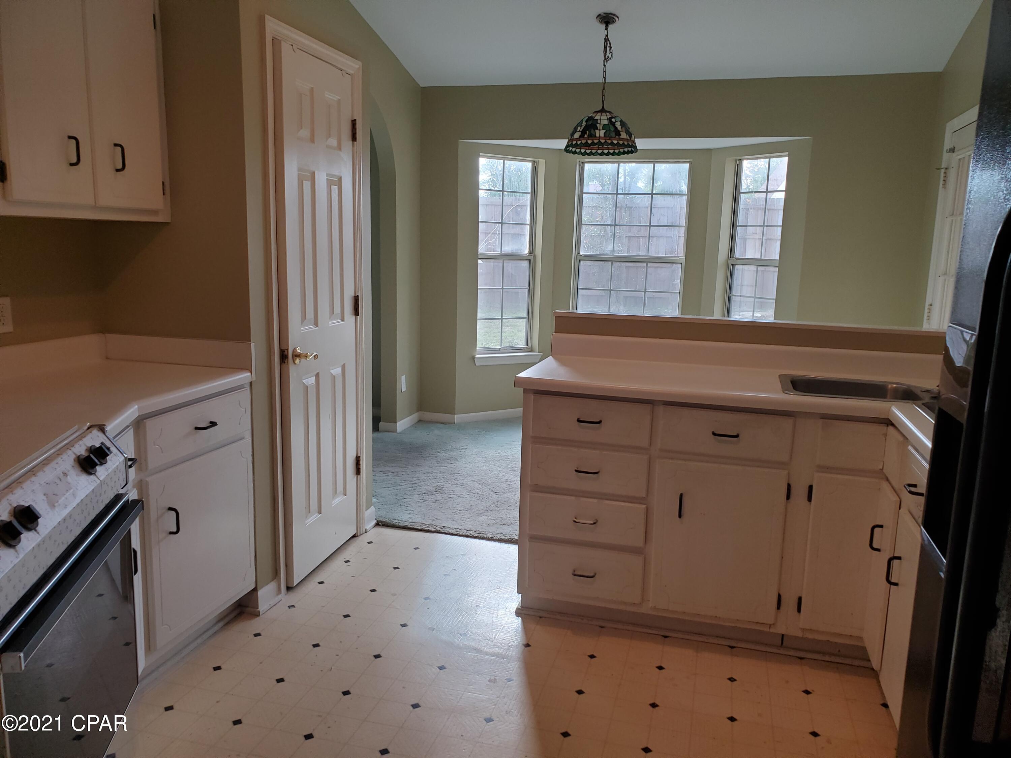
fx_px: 759
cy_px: 379
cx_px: 506
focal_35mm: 26
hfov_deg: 67.3
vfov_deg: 53.1
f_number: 2.4
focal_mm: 4.3
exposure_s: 1/120
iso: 125
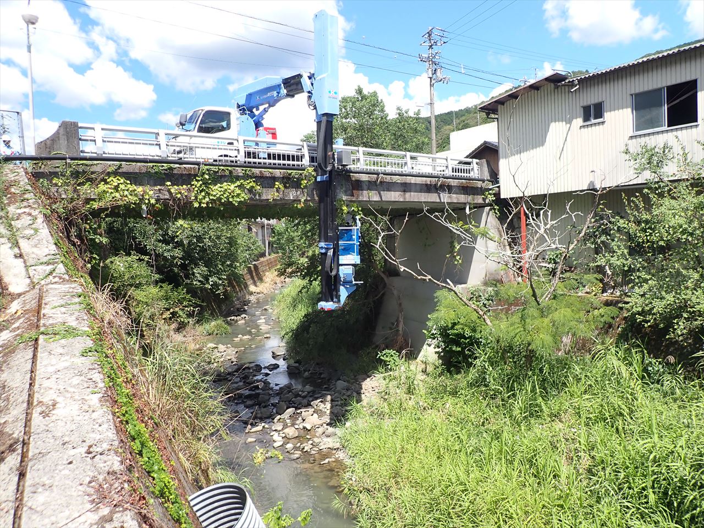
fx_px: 508
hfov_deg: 69.4
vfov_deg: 54.9
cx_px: 352
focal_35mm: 25
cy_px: 264
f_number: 2.8
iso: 100
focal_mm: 4.5
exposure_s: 1/640
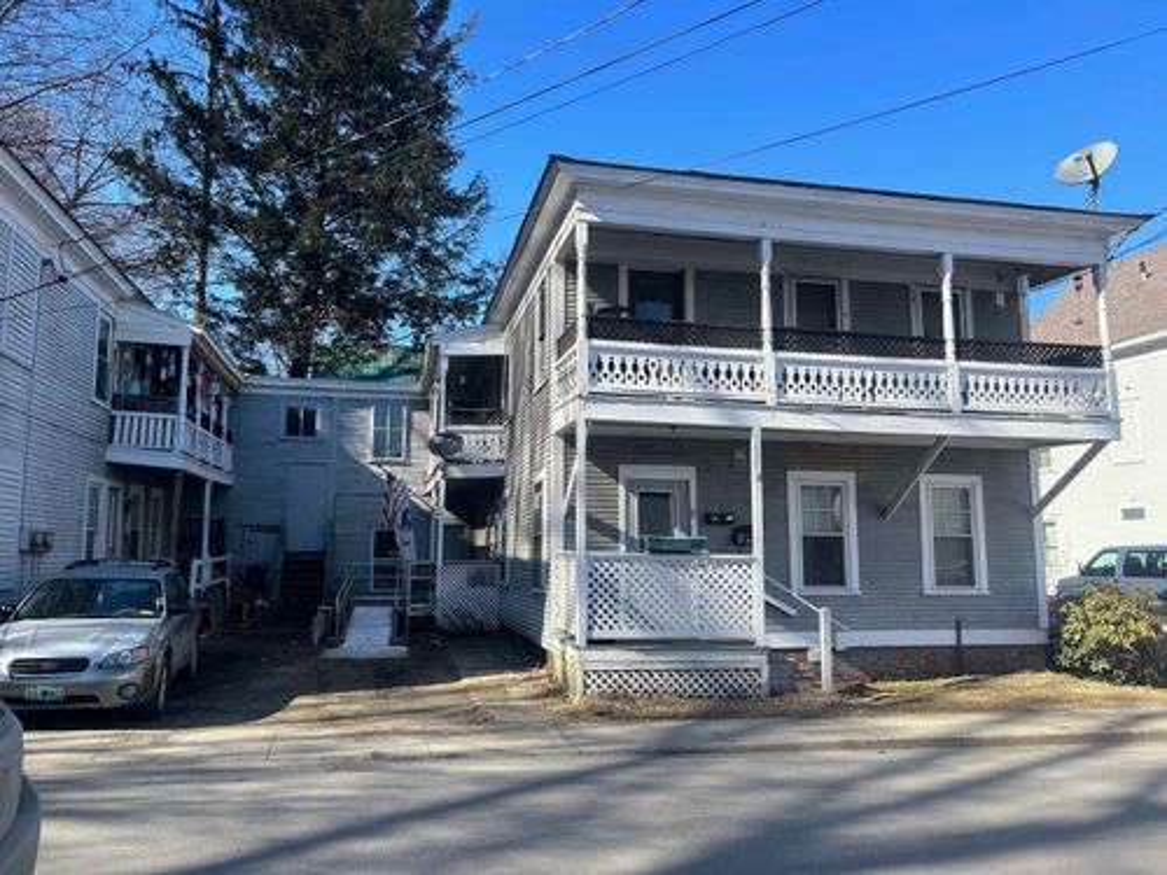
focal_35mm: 26
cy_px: 438
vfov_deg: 53.1
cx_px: 584
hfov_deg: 67.3
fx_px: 877
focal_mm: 5.7
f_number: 1.5
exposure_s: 1/1621
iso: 50
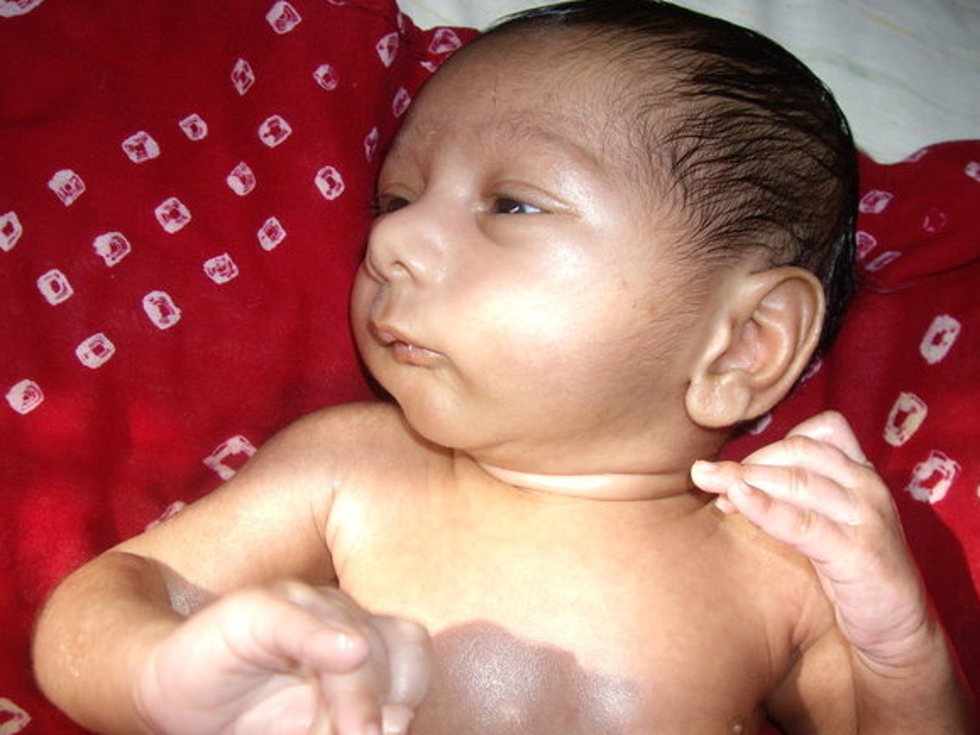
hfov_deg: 44.8
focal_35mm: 42
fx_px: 1189
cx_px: 469
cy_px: 362
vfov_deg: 34.3
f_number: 2.7
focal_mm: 6.2
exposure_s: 1/200
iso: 100
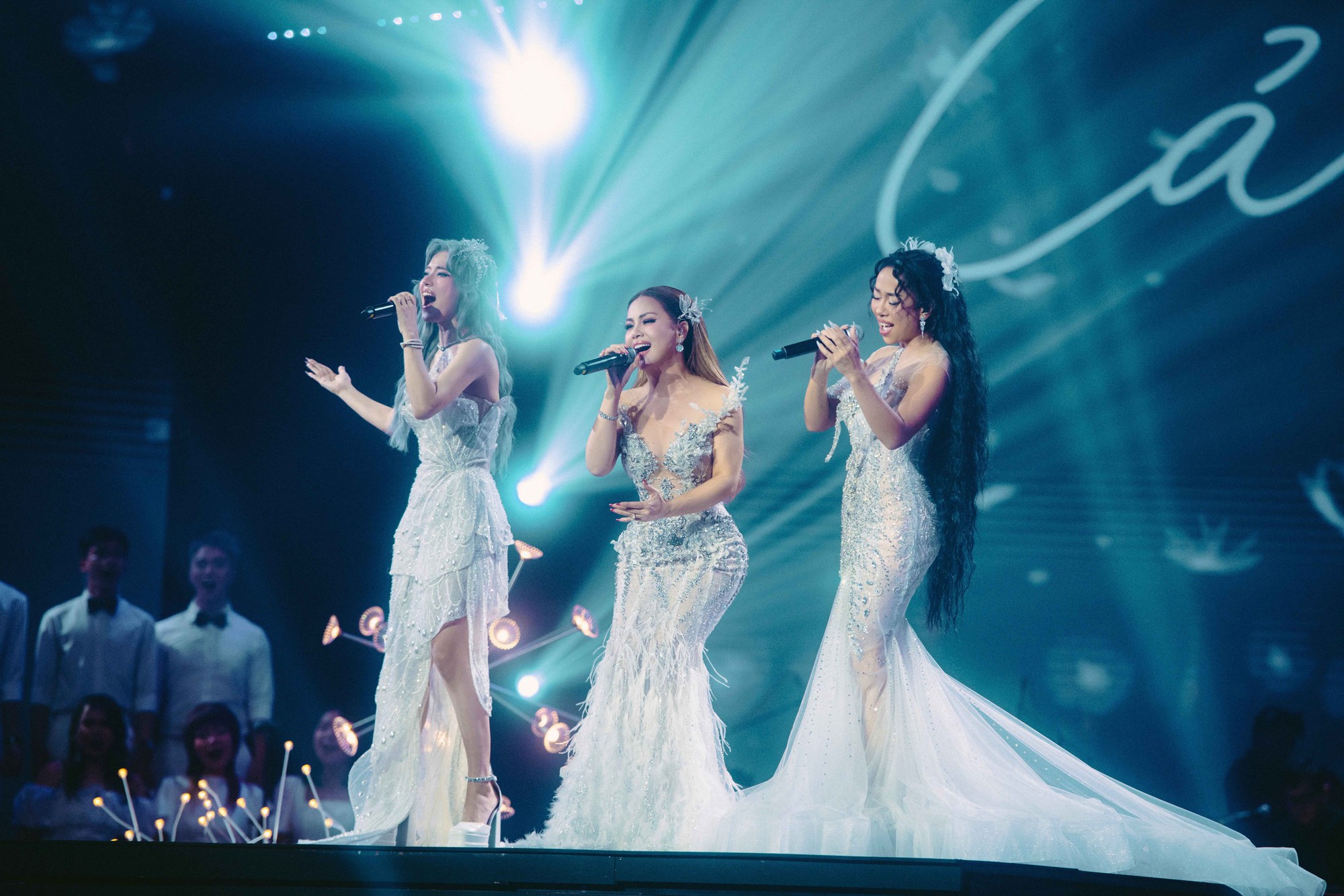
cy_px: 448
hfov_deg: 11.7
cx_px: 672
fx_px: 6534
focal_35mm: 175
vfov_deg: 7.8
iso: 1600
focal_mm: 175
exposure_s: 1/640
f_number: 3.2
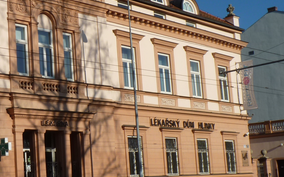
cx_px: 34
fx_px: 557
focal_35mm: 72
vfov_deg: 18.1
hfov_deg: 27.7
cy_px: 104
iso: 80
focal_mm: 5.9
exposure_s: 1/400
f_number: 5.6
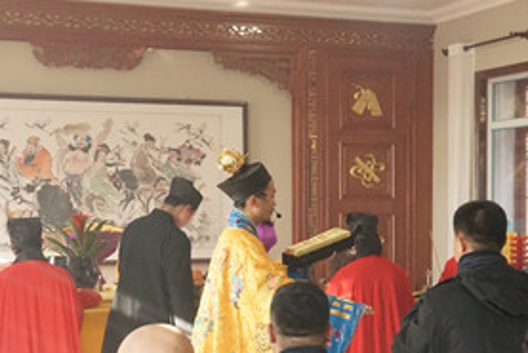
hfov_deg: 26.9
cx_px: 305
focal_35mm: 75
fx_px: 1101
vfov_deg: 18.1
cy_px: 252
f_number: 7.1
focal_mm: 40
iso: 6400
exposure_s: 1/320
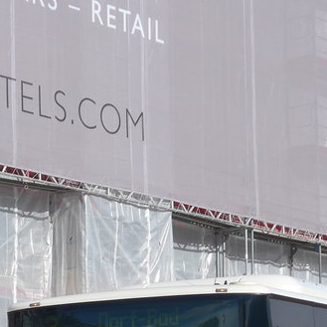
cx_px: 91
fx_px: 2031
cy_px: 357
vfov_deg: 9.1
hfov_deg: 9.2
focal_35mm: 190
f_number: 3.5
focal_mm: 12
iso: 80
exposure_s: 1/2000
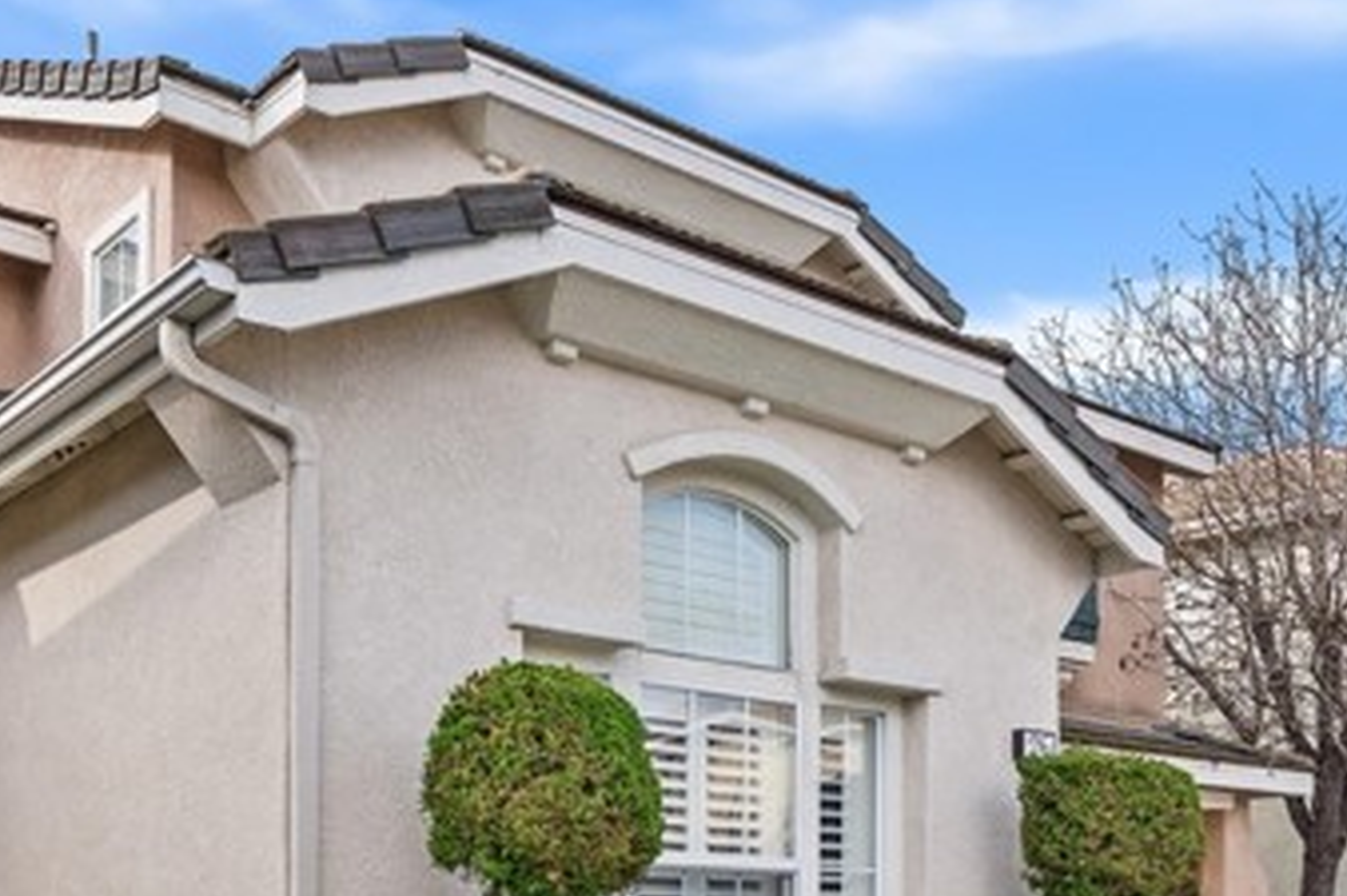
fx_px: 1403
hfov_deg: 51.0
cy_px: 615
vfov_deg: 35.0
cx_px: 550
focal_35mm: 38
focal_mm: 19.8
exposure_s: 1/60
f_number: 8
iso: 100
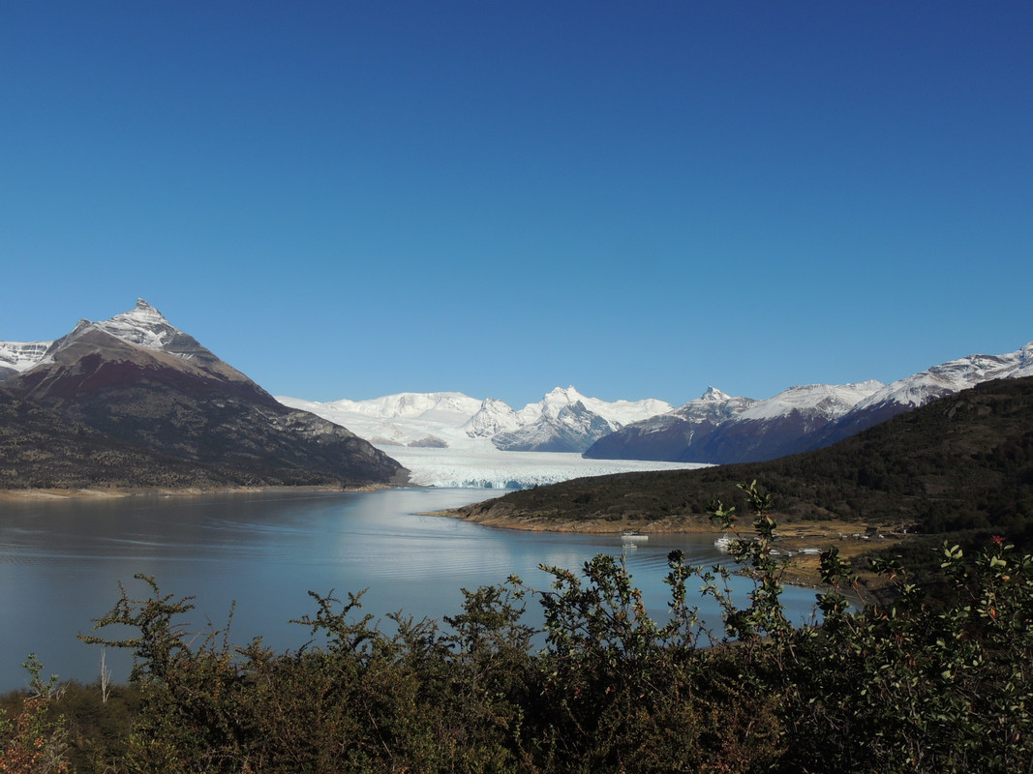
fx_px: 895
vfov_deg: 46.8
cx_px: 516
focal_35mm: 30
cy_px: 387
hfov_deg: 60.0
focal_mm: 5.3
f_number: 4.4
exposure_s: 1/1600
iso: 100
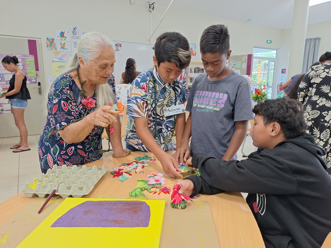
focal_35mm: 23
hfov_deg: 73.9
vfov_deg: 58.9
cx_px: 166
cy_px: 124
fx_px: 220
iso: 125
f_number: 1.8
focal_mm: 5.54
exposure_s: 1/50
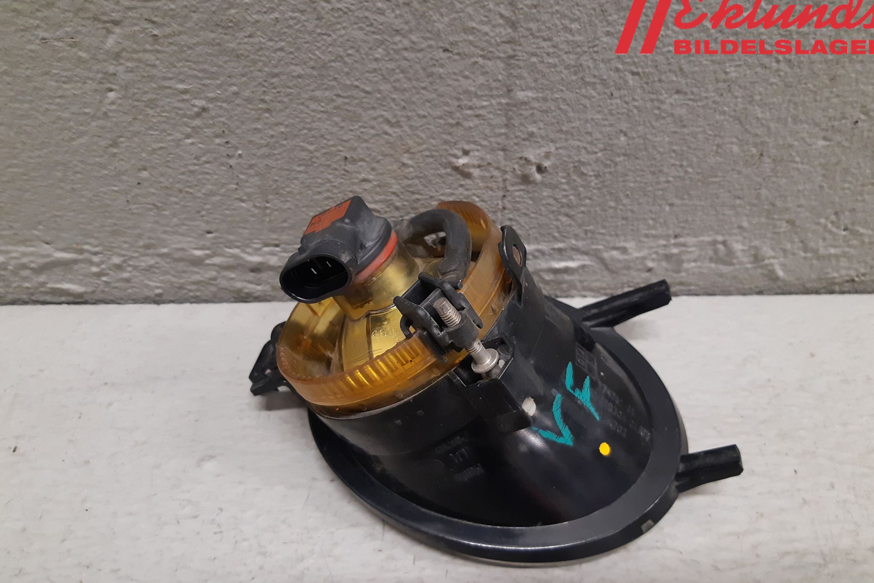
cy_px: 319
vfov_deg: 46.4
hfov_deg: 65.5
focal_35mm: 28
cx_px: 433
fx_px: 680
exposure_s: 1/50
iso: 200
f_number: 1.7
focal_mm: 3.93
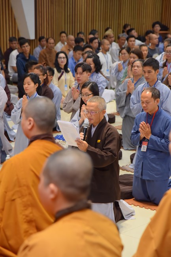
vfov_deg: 17.1
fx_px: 855
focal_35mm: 120
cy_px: 128
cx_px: 86
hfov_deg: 11.4
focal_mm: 120
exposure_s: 1/100
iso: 1600
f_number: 6.3
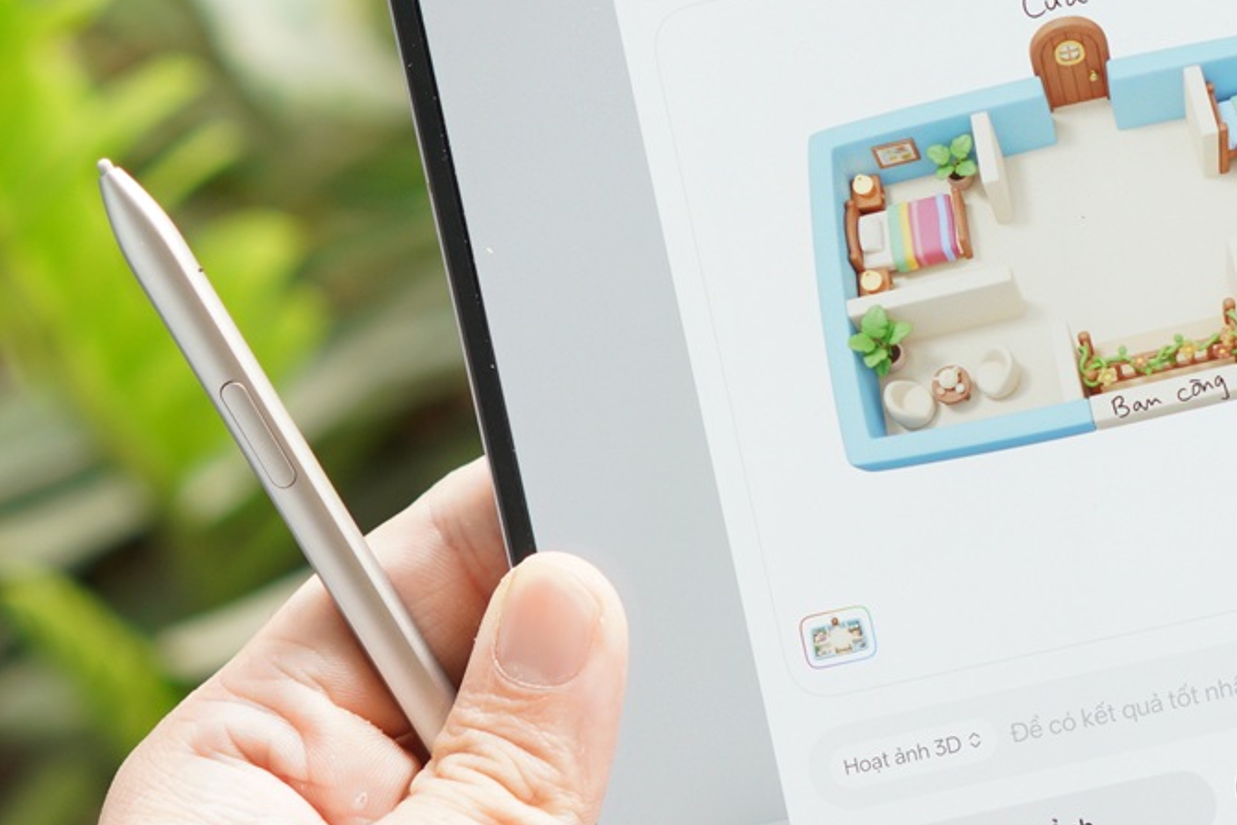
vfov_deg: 16.4
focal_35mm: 83
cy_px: 309
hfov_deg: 24.1
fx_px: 2852
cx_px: 995
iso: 250
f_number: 2.5
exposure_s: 1/160
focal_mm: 25
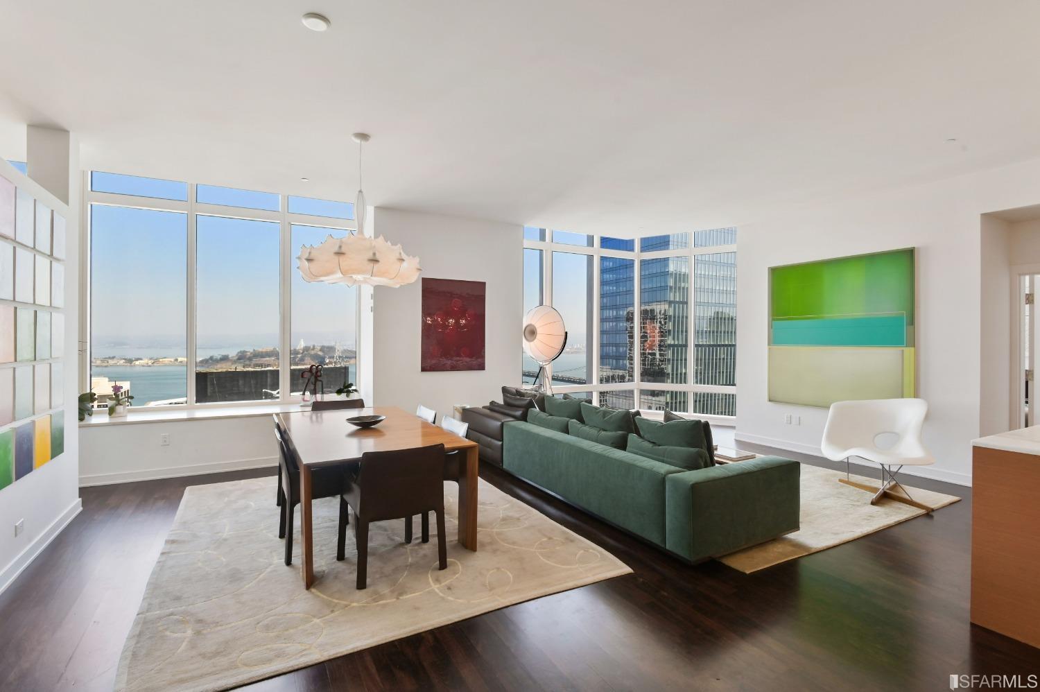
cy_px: 346
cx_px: 520
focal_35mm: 17
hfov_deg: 93.3
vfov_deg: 70.4
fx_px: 491
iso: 400
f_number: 11
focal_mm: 17
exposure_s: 1/25
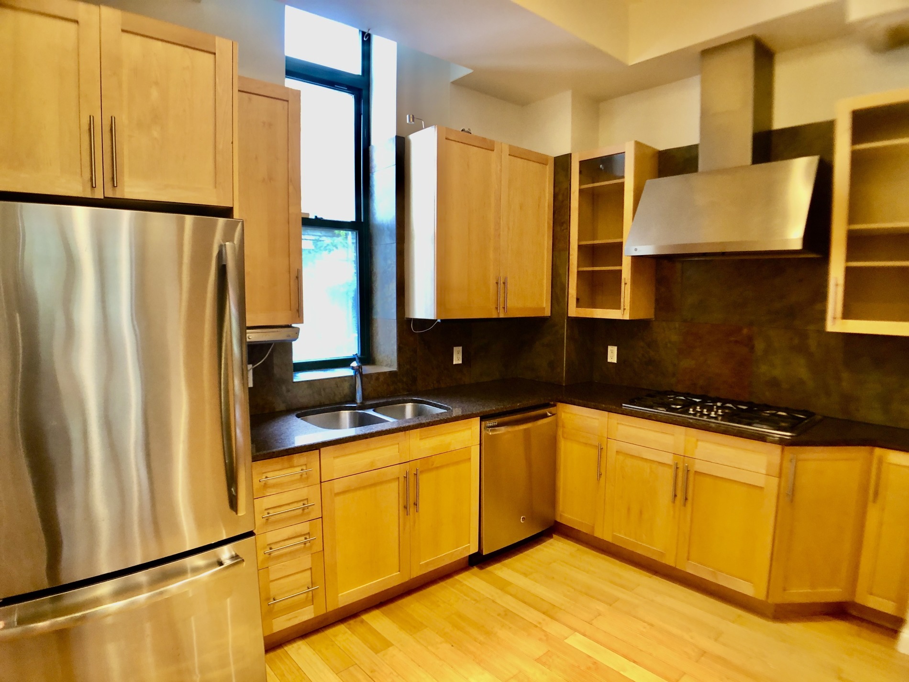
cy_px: 341
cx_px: 454
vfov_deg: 49.7
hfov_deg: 63.4
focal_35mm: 28
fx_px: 735
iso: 50
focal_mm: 4
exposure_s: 1/15
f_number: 1.8
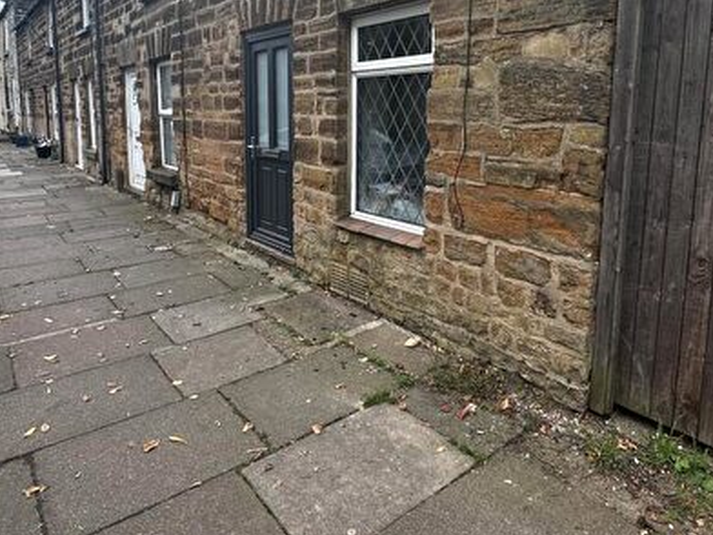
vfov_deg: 53.9
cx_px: 402
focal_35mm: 25
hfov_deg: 69.1
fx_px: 515
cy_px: 183
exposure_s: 1/99
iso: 80
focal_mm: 2.22
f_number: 2.2
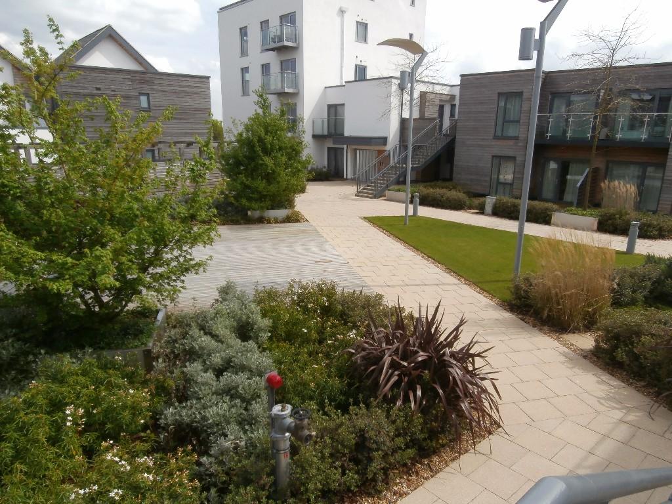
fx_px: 466
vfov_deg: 56.8
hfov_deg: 71.6
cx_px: 336
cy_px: 252
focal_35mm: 24
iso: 100
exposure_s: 1/800
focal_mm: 4.2
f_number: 3
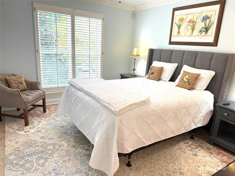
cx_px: 118
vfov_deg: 56.8
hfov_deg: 71.6
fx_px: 163
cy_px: 88
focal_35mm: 24
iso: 80
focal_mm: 6.76
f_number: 1.78
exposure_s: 1/120
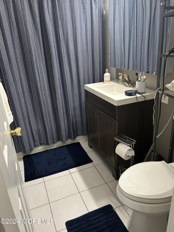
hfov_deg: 53.1
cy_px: 116
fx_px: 174
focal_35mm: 26
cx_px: 87
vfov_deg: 67.3
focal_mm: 5.7
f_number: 1.5
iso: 200
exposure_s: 1/60
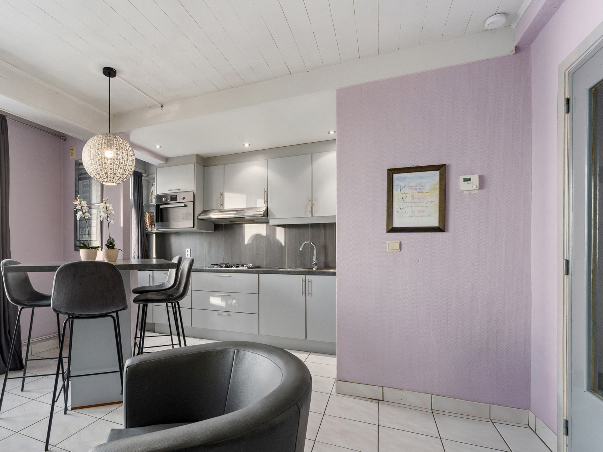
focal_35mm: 18
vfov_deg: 71.4
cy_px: 250
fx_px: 314
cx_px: 223
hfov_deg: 85.9
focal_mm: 14
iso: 250
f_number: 9
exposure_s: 1/4
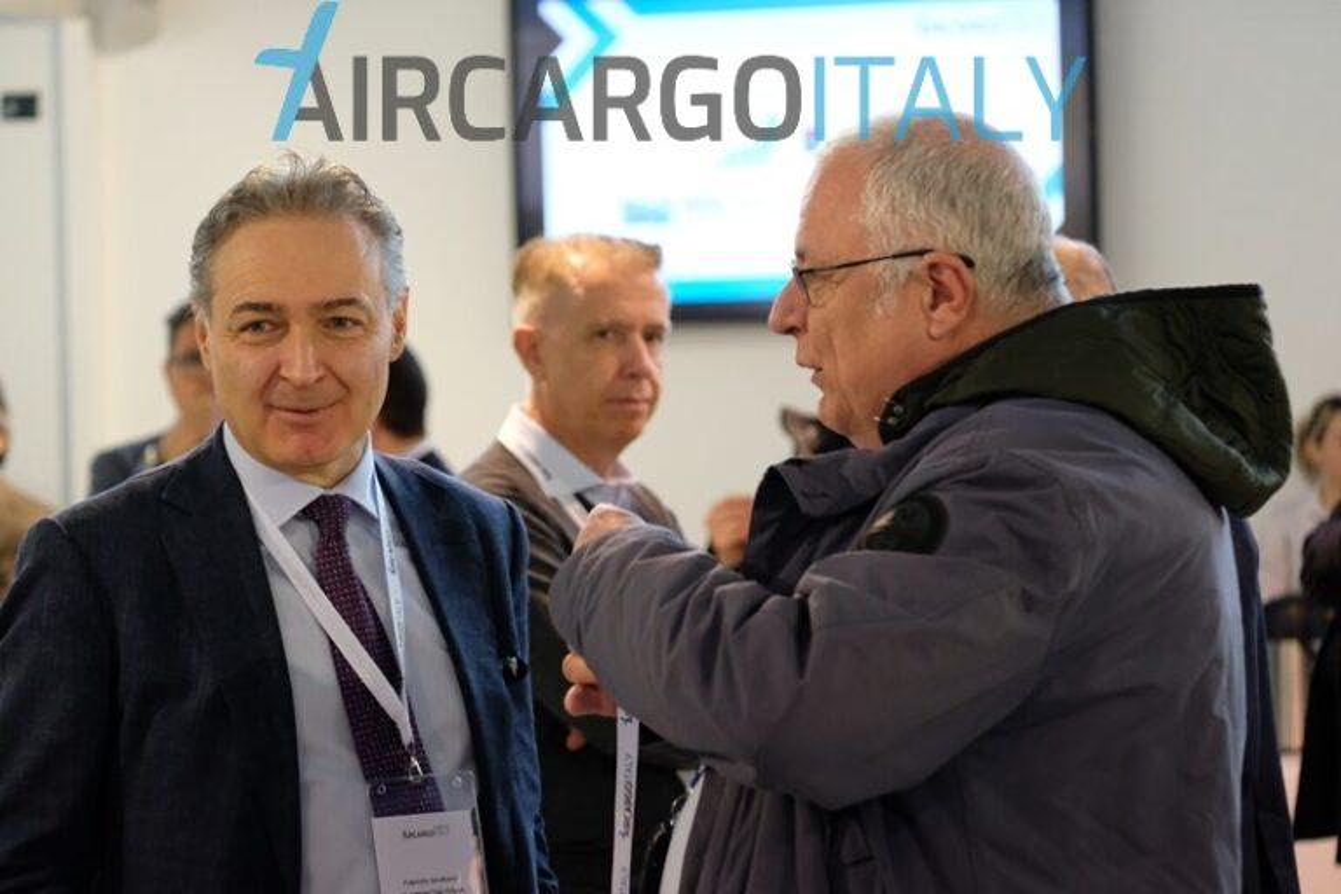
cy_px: 447
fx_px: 4581
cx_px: 670
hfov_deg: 16.7
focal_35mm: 123
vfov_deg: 11.1
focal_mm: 81.9
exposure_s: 1/250
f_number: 3.8
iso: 3200
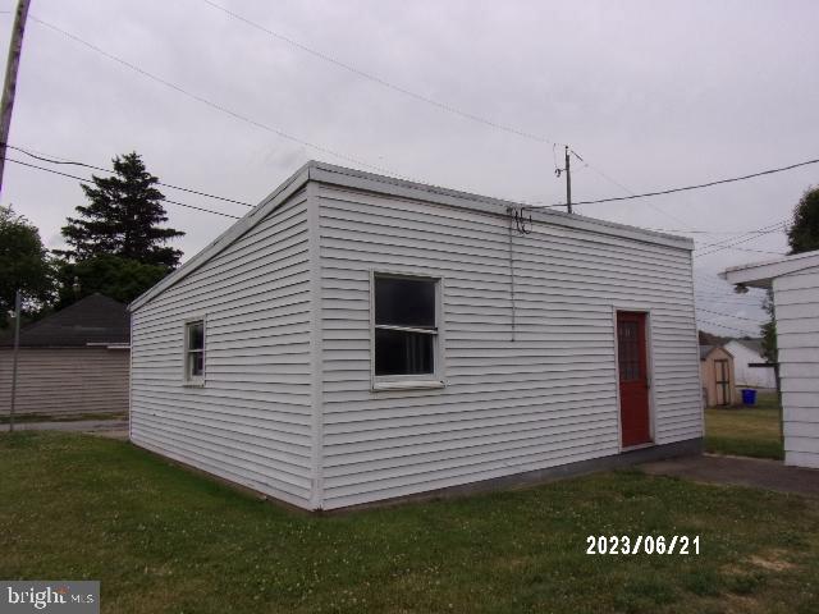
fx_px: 568
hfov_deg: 71.6
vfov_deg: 56.8
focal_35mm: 24
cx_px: 410
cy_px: 307
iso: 80
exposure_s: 1/140
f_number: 10.8
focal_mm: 4.3
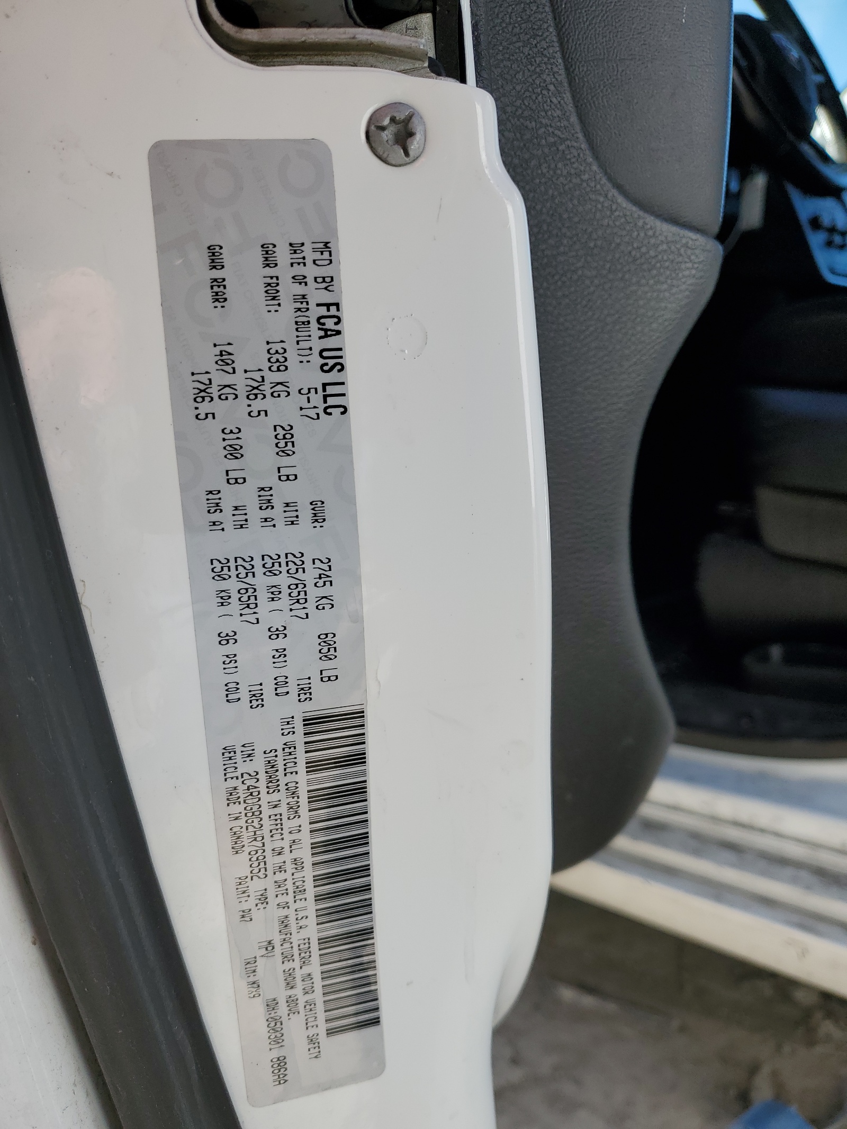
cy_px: 564
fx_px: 848
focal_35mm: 26
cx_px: 424
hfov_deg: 53.1
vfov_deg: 67.3
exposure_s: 1/1000
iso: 50
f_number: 1.5
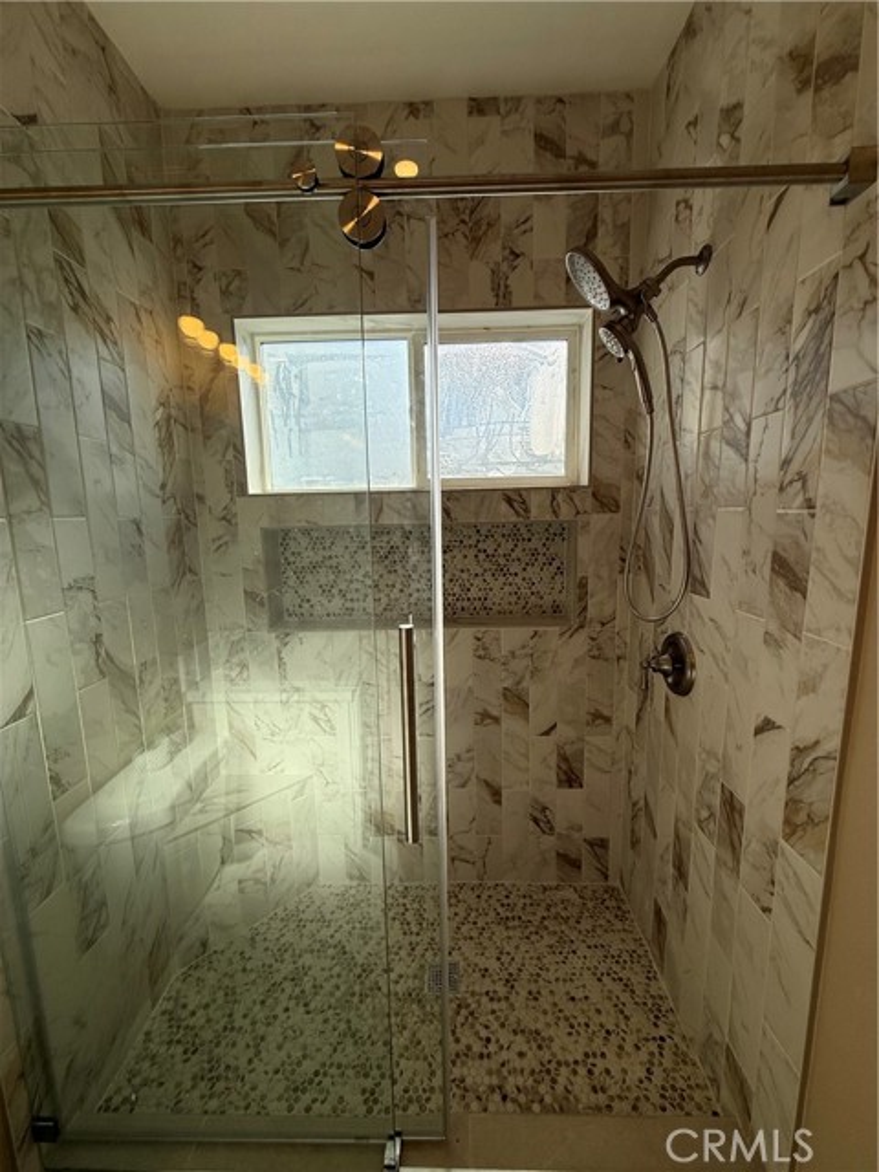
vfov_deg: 102.1
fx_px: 474
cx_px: 440
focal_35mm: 14
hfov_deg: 85.7
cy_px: 586
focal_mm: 2.22
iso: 64
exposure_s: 1/928
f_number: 2.2
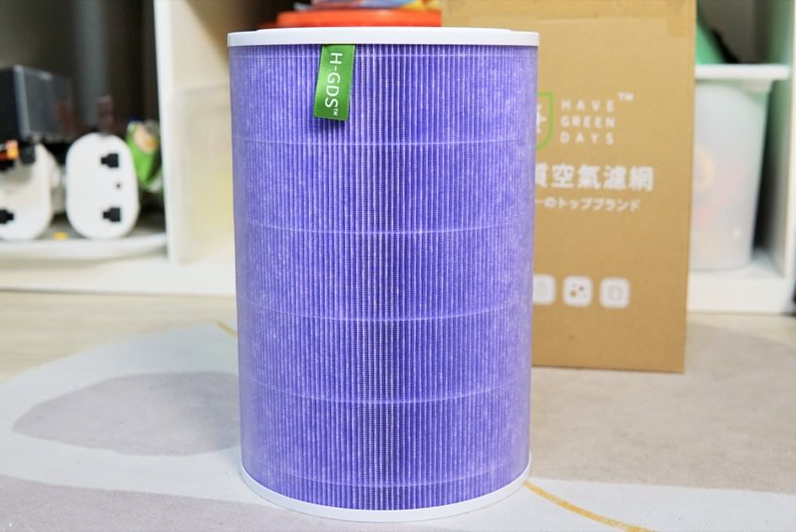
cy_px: 266
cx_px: 398
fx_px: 996
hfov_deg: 43.6
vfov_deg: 29.9
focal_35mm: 45
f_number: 4
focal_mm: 30
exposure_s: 1/160
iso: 1000
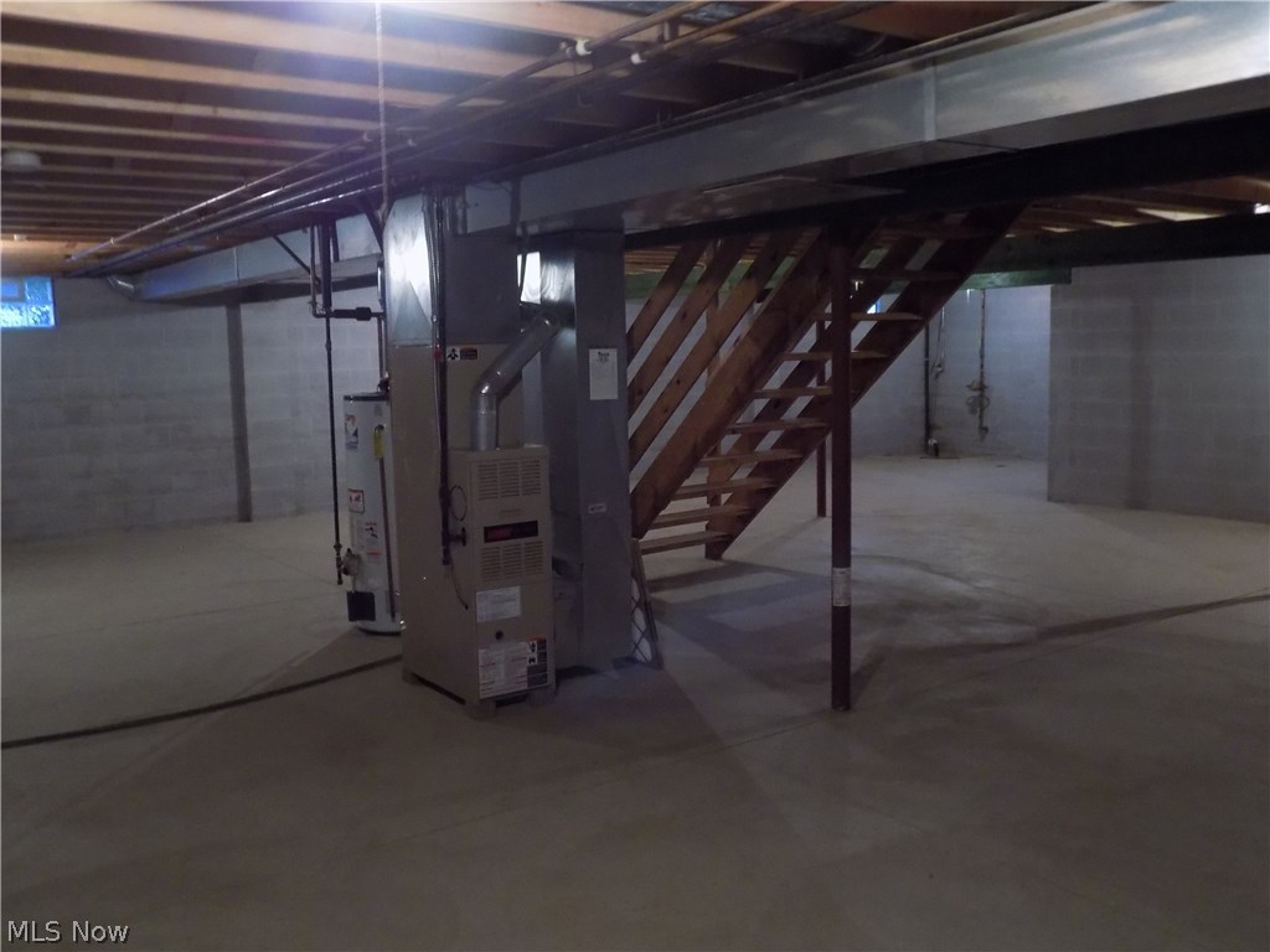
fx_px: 1101
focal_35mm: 30
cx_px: 635
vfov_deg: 46.8
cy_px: 476
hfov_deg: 60.0
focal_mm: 5.3
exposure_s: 1/10
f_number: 3.3
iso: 400
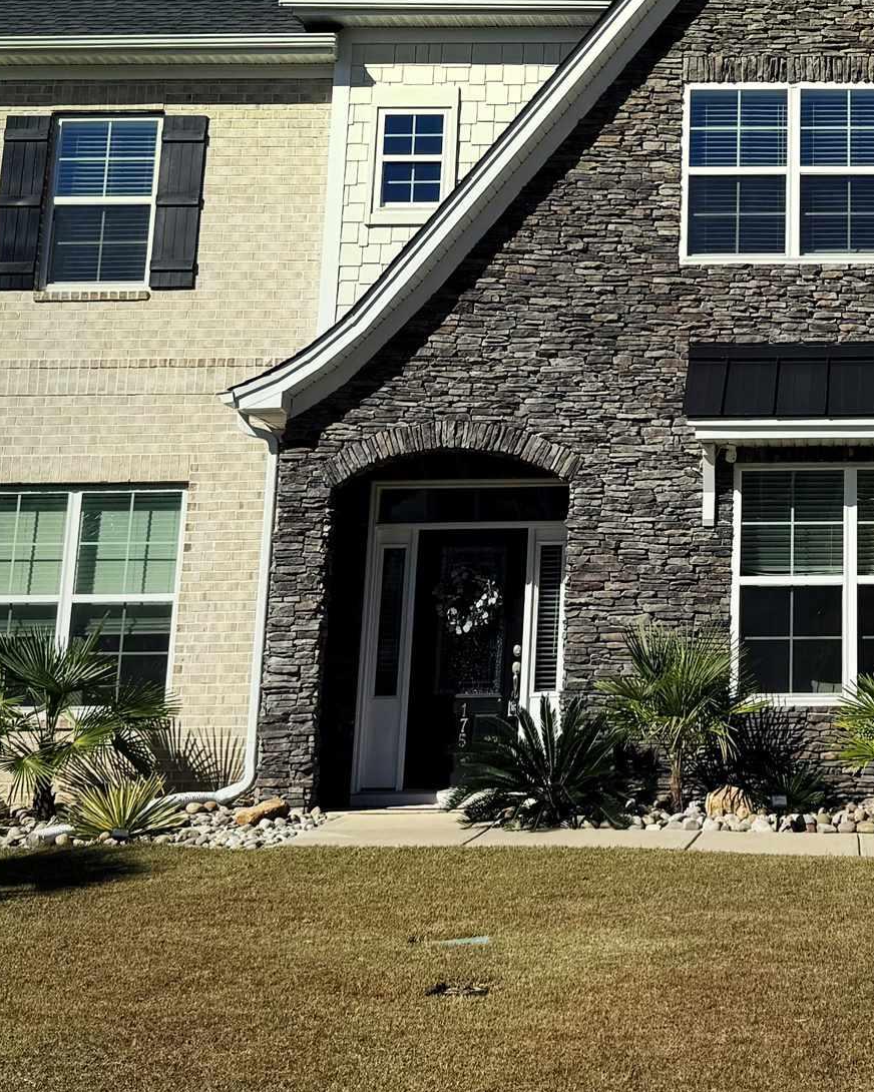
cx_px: 905
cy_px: 182
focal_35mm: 66
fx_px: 2134
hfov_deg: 22.1
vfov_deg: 28.0
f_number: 1.78
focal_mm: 6.76
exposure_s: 1/8130
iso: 80
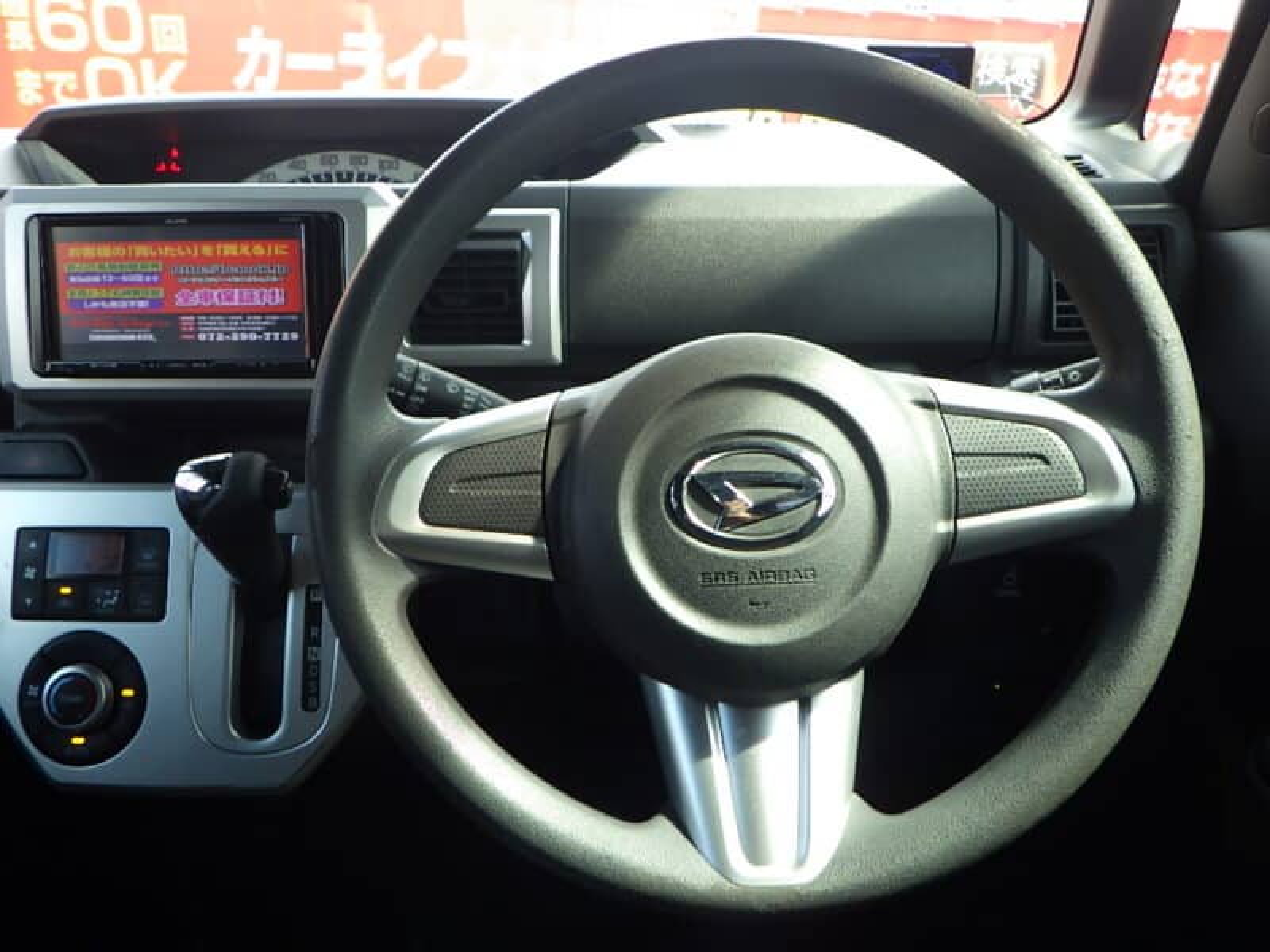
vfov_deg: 49.7
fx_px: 1027
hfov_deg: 63.4
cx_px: 635
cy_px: 476
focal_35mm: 28
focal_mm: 5
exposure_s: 1/60
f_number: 3.5
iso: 125
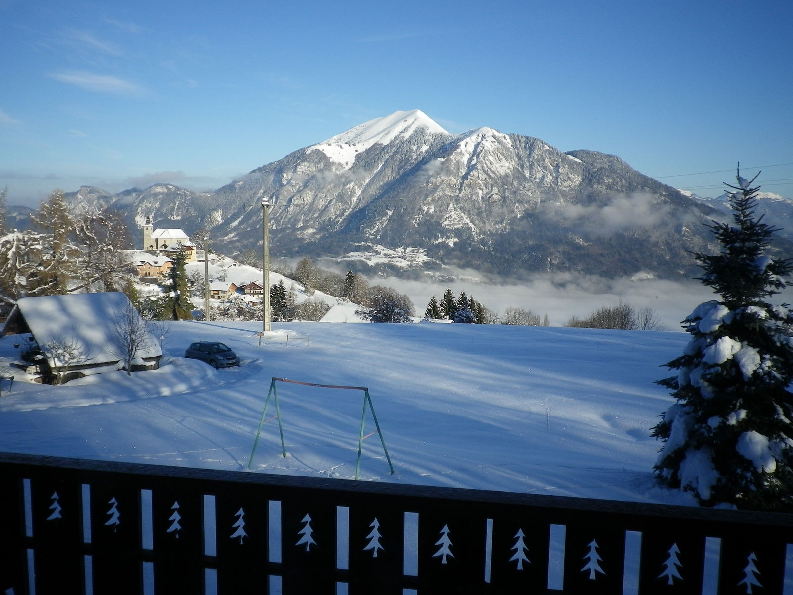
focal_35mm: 35
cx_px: 396
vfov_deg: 40.7
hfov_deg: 52.6
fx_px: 802
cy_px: 298
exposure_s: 1/640
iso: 80
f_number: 3.9
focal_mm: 6.36
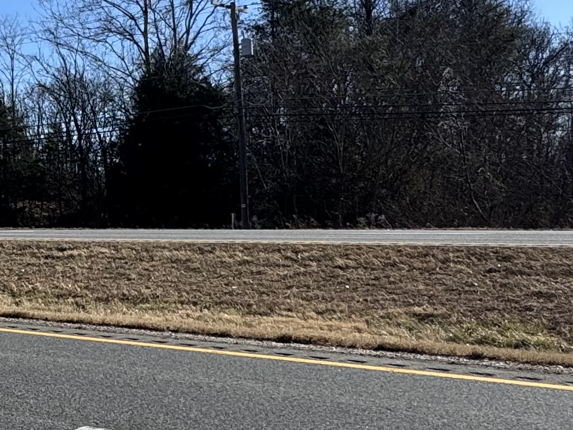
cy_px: 179
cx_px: -128
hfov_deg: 28.2
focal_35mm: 59
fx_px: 977
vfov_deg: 24.8
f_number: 2.2
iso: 40
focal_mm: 2.22
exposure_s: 1/1927
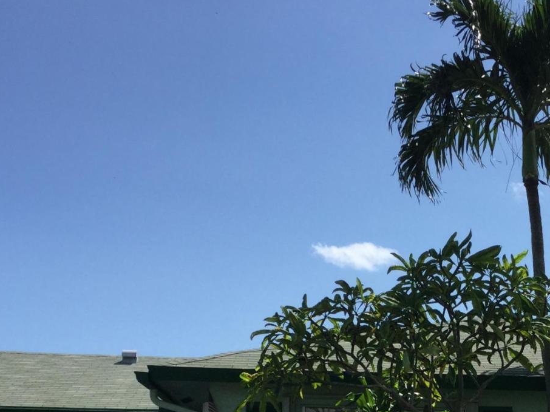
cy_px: 436
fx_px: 1160
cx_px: 459
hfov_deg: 26.1
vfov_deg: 19.4
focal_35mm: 73
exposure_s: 1/1567
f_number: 2.4
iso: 25
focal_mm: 3.3
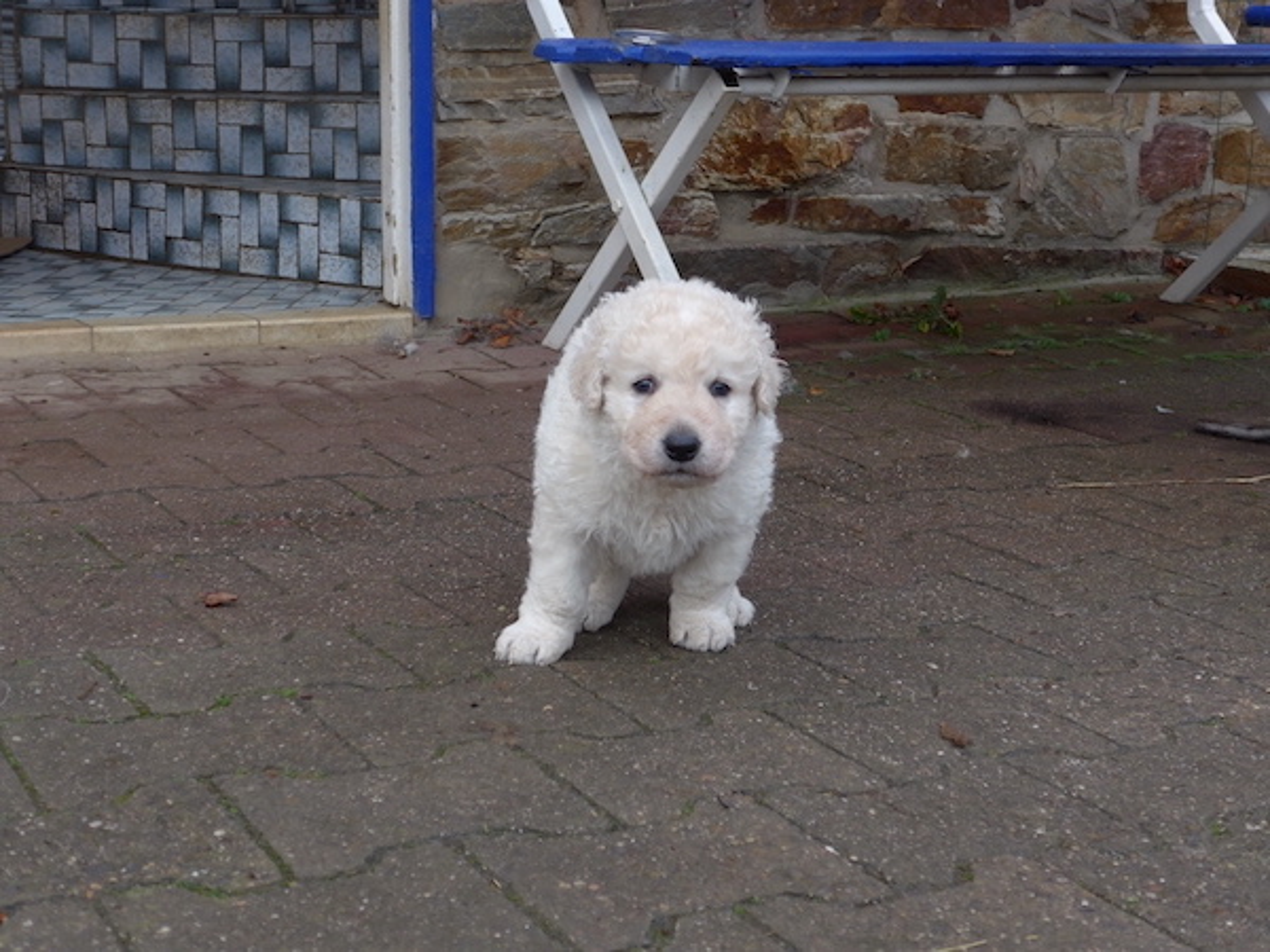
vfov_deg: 28.0
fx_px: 1908
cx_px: 635
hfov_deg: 36.8
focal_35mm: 52
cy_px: 476
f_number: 3.3
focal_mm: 10.7
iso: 80
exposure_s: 1/200
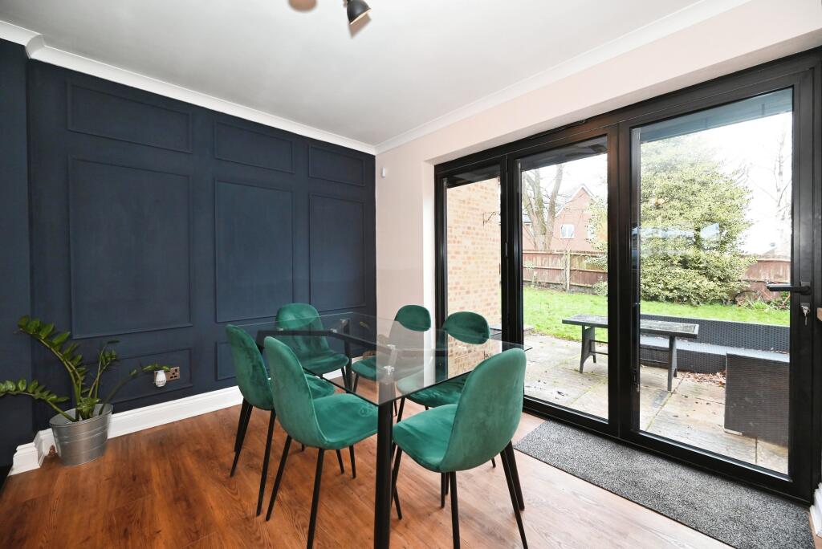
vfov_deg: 81.3
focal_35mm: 14
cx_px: 411
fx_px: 320
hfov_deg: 104.2
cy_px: 274
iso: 1000
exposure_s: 1/25
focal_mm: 14
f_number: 5.6
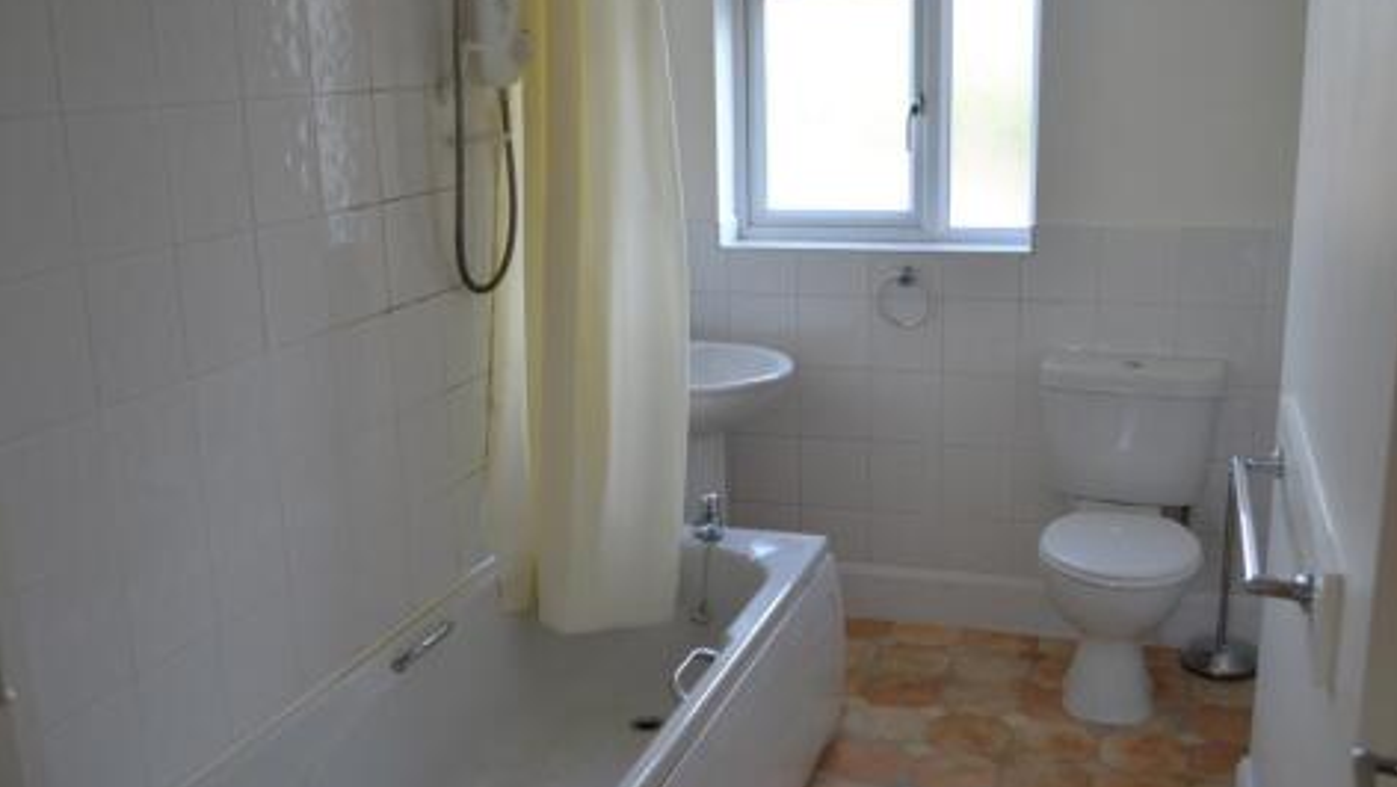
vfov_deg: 31.2
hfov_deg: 52.8
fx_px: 1408
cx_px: 701
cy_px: 451
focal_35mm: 38
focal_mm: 24
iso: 400
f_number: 4.5
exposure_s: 1/80
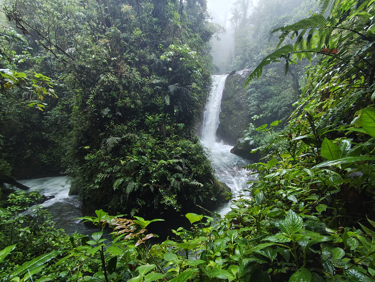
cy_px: 141
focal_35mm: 15
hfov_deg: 98.1
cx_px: 188
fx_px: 163
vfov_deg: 81.8
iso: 200
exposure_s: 1/100
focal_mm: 1.65
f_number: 2.2
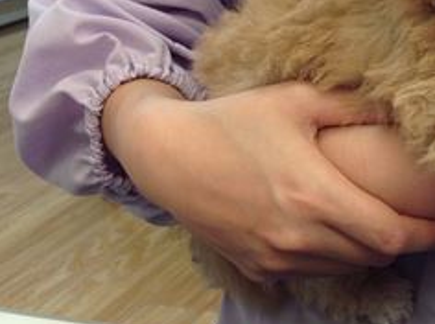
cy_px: 85
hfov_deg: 21.0
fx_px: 1116
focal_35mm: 89
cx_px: 479
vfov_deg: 16.5
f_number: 2.4
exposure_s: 1/40
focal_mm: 4.28
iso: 50
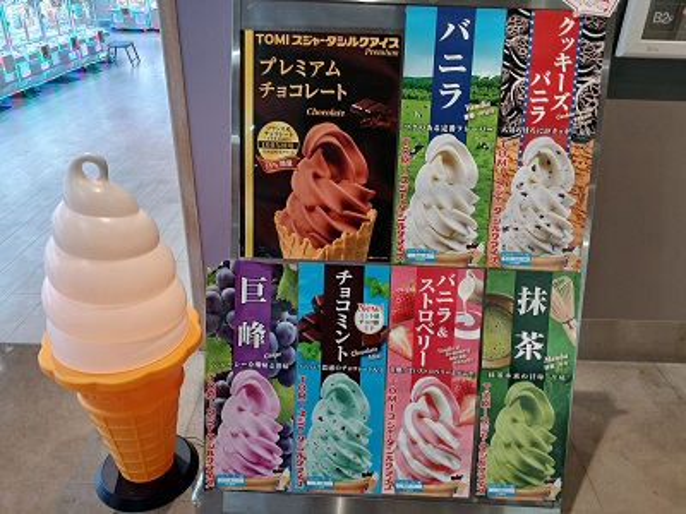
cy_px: 257
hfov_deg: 65.3
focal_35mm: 27
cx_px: 343
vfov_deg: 51.4
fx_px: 535
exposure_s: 1/50
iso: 50
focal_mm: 3.58
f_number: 1.9
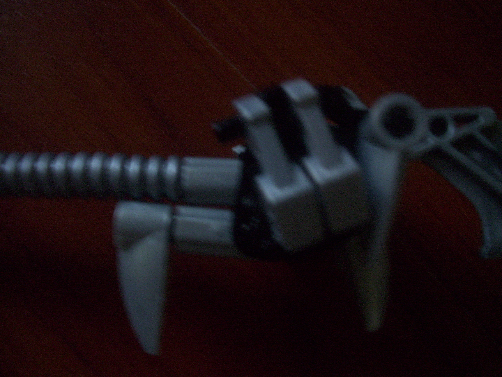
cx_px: 251
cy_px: 188
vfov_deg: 41.8
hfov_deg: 54.0
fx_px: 493
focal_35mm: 34
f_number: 2.9
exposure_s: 1/8
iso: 160
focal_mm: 5.7
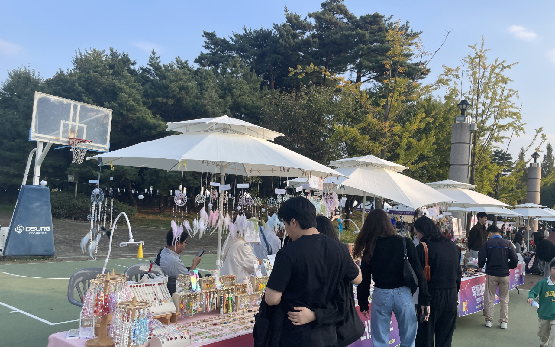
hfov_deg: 62.8
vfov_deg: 41.7
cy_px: 203
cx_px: 299
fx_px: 454
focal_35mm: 30
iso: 32
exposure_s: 1/1171
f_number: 1.6
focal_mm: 4.2
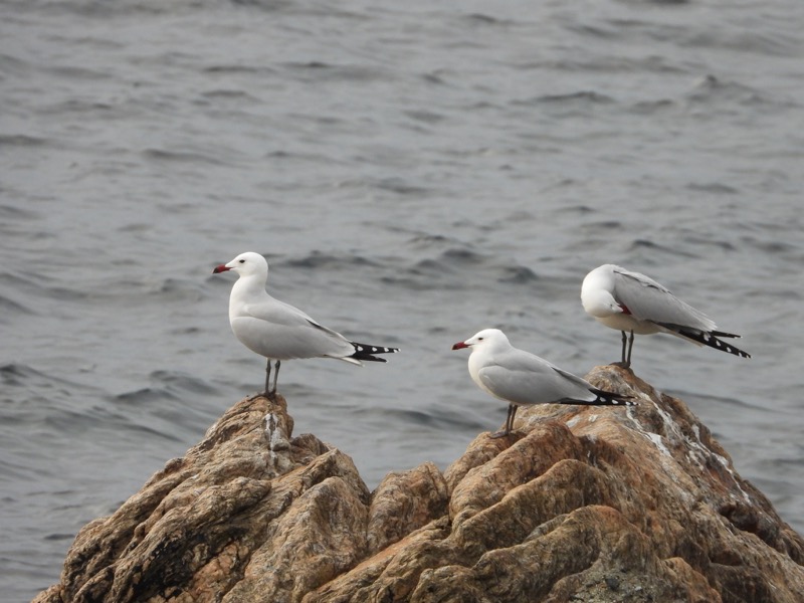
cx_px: 402
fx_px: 25549
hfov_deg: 1.8
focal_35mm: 1100
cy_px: 302
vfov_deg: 1.4
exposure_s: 1/320
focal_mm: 198
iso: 400
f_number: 5.6
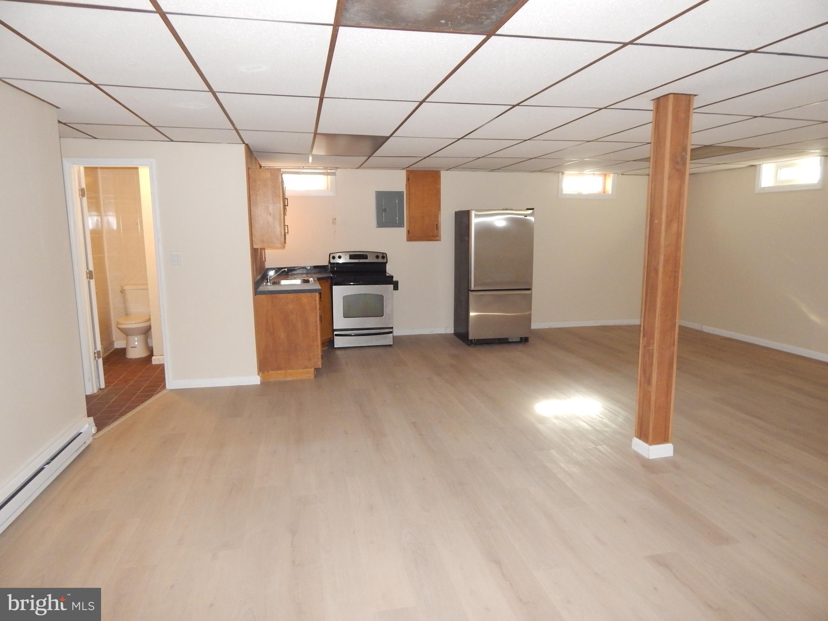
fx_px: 526
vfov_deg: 61.1
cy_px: 310
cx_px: 414
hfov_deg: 76.4
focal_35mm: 22
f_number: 3
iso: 320
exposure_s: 1/30
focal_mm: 4
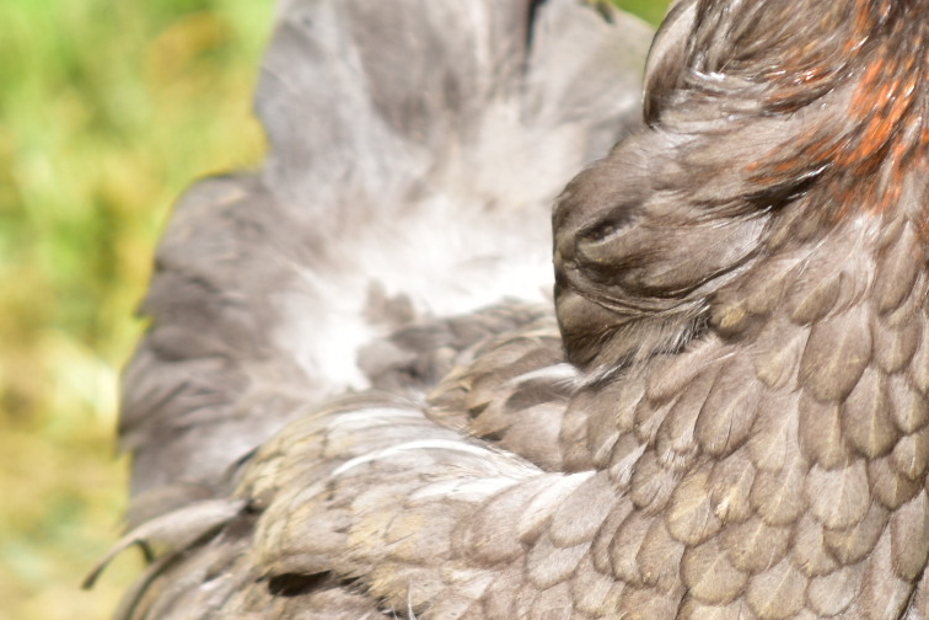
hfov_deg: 3.2
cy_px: 263
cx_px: 721
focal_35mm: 643
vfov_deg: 2.1
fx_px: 16592
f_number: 5.6
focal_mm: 200
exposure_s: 1/200
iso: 100
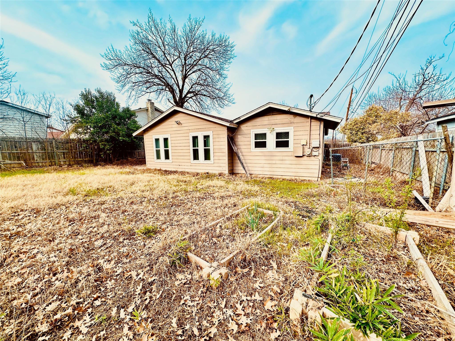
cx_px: 228
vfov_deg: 85.7
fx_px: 184
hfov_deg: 102.1
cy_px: 170
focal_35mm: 14
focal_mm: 2.22
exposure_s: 1/416
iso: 40
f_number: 2.2
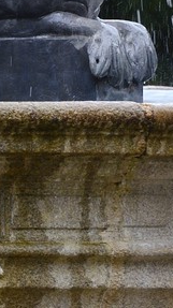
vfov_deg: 1.9
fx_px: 9537
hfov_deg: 1.0
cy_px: -18
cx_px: -467
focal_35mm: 1167
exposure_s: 1/200
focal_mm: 200
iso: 400
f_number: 7.1
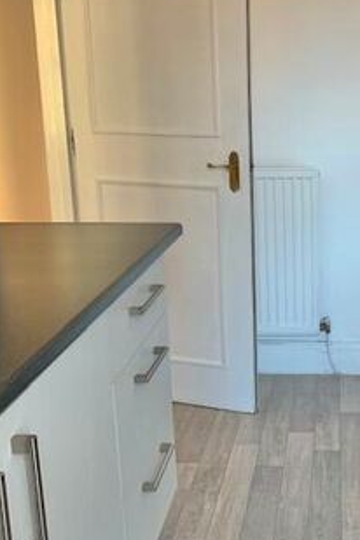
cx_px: 313
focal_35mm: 46
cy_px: 268
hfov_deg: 28.3
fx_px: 690
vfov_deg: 42.7
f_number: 1.8
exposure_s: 1/60
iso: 160
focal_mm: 4.25
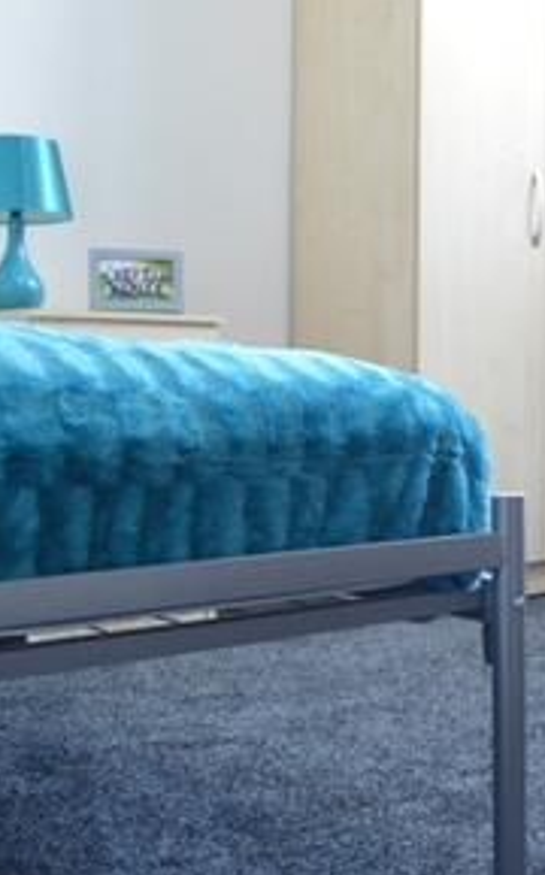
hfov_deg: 19.5
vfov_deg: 33.5
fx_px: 1453
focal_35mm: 61
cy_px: 372
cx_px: 718
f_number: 4.5
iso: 1600
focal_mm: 18
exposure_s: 1/80
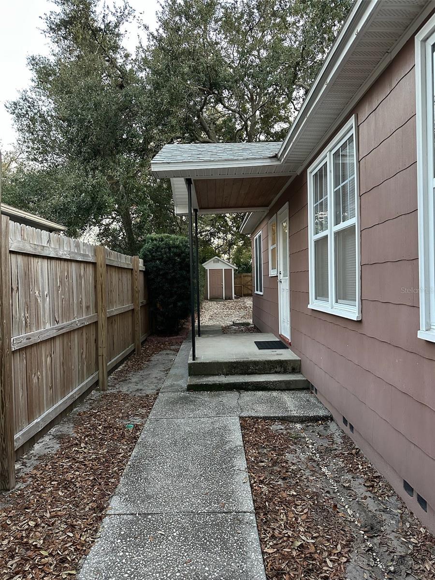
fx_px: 402
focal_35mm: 24
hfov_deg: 56.8
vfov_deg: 71.6
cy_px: 290
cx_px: 218
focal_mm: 6.86
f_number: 1.78
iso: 500
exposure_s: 1/60
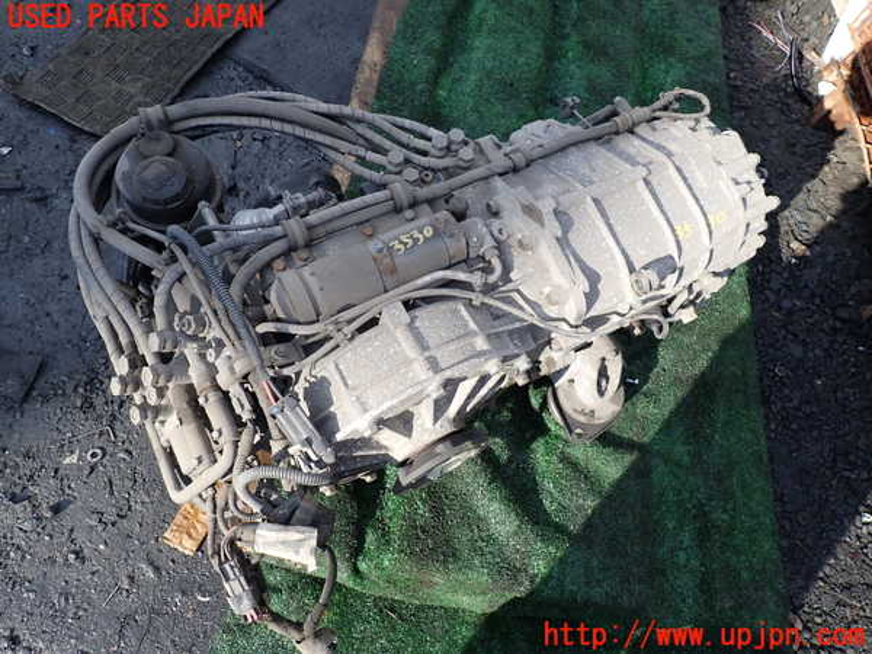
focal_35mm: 25
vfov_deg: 54.9
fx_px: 630
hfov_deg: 69.4
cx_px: 436
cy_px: 327
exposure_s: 1/400
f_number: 2.8
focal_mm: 4.5
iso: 100
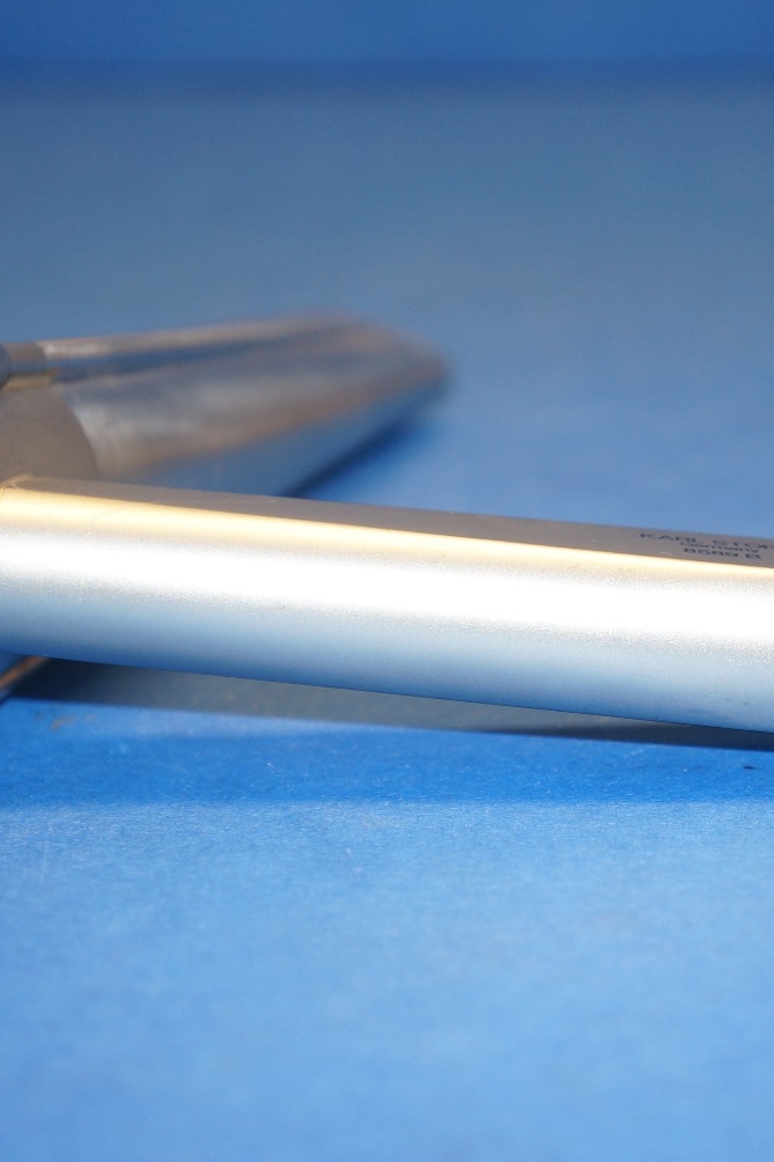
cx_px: 561
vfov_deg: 23.6
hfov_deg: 15.8
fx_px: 2774
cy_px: 590
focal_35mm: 86
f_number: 4.5
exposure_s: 1/60
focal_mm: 36
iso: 400
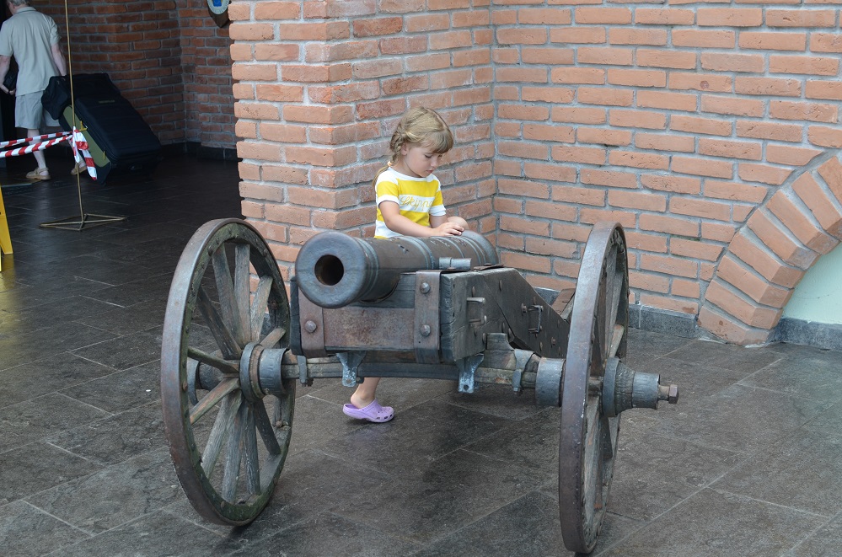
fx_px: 1225
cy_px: 278
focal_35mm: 52
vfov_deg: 25.6
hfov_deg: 37.9
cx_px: 421
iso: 280
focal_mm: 35
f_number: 5.6
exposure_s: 1/125
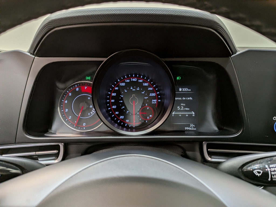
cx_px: 138
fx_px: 191
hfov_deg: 71.6
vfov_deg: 56.8
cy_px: 104
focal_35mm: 24
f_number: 1.7
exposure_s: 1/88.9
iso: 29
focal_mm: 4.53
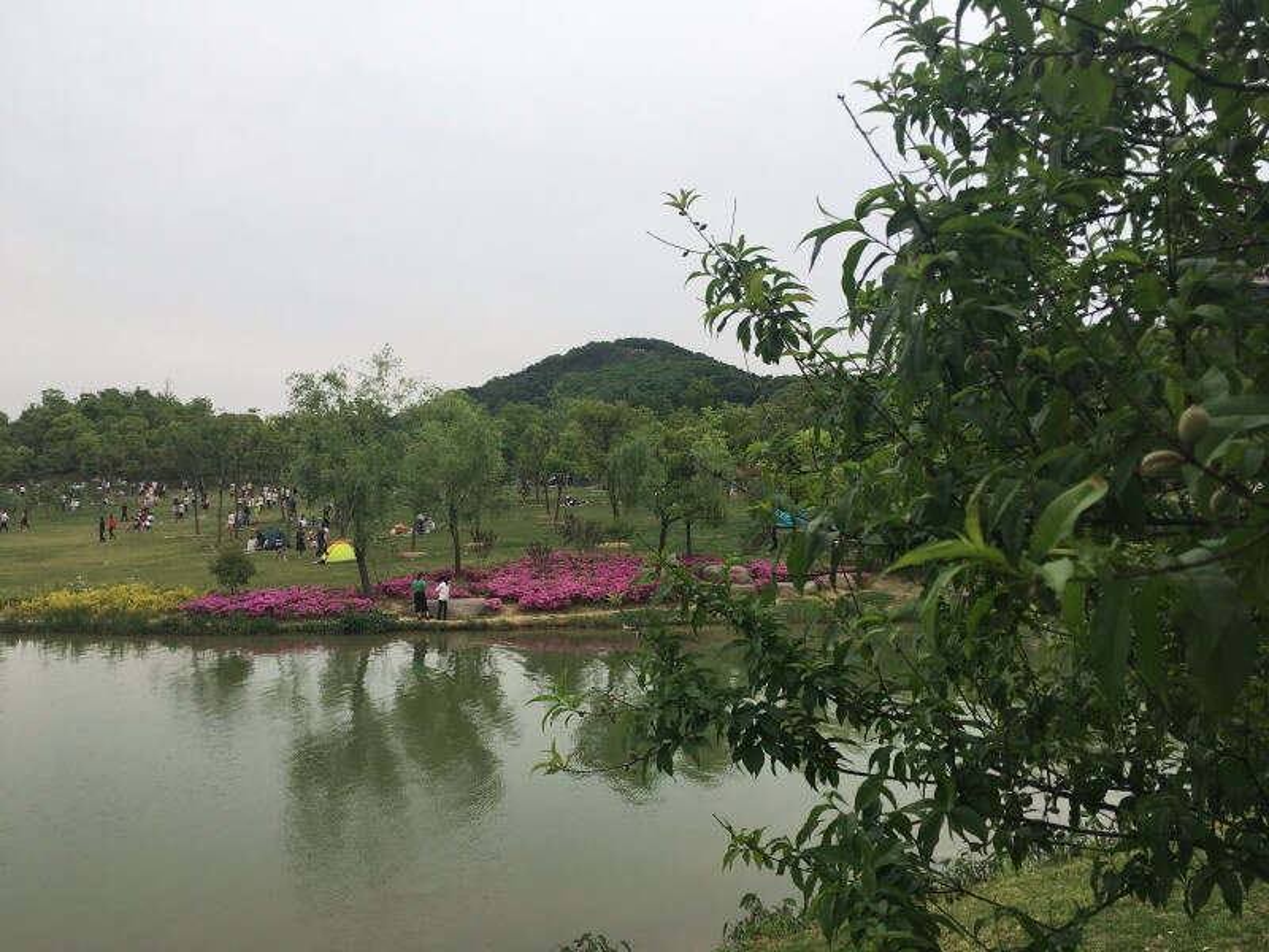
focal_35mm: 29
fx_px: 1063
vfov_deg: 48.2
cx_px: 634
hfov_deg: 61.7
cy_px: 476
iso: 25
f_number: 2.2
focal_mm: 4.15
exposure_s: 1/894
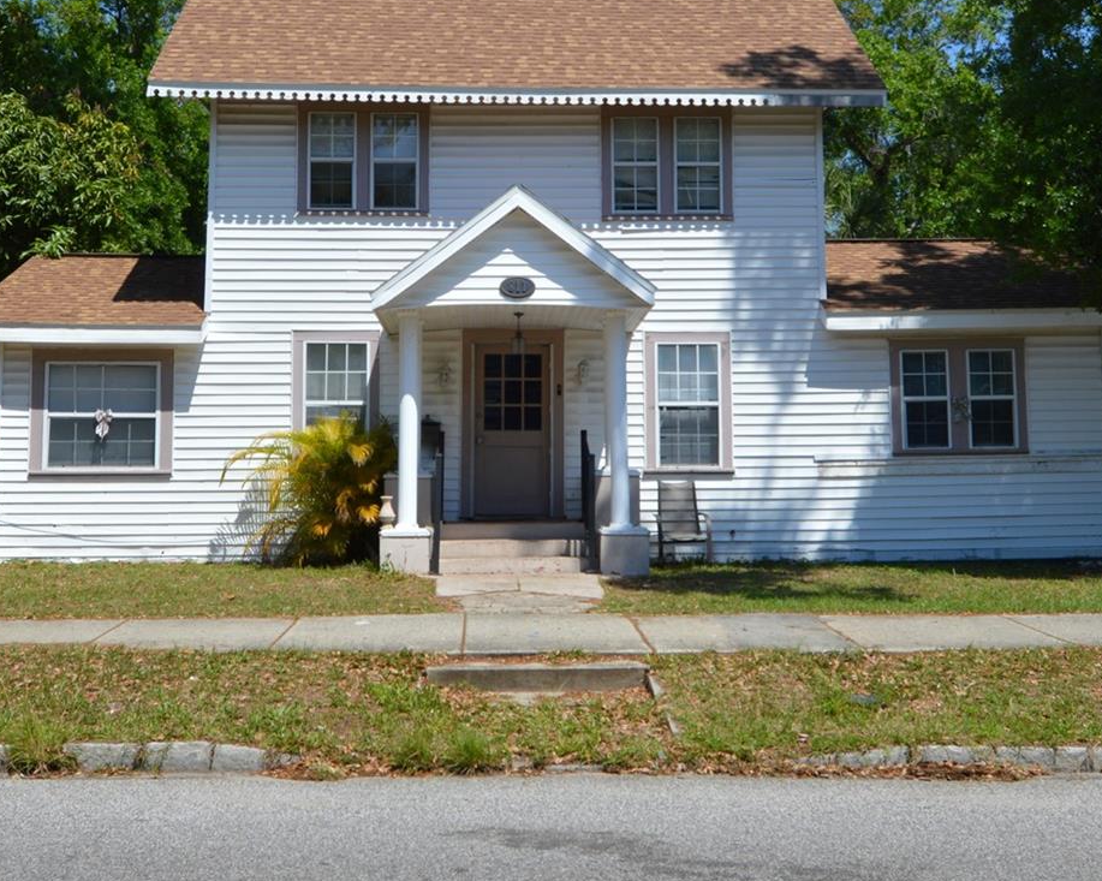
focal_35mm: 37
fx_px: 1200
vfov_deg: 39.9
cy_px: 313
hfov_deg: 49.3
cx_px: 505
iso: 100
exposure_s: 1/250
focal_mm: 15
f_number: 8
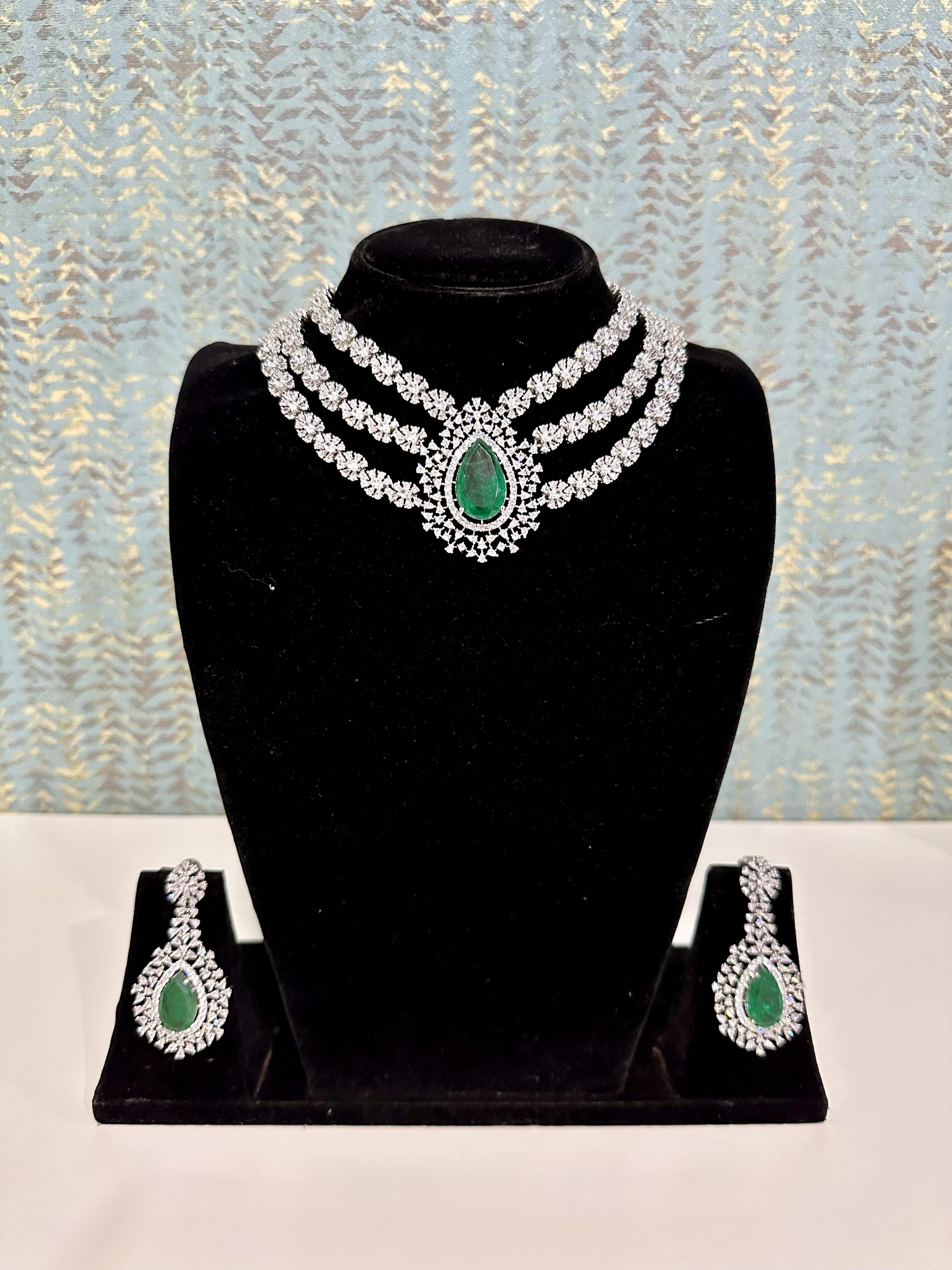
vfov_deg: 71.6
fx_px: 880
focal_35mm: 24
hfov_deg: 56.8
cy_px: 635
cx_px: 476
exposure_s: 1/50
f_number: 1.78
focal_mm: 6.86
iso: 640
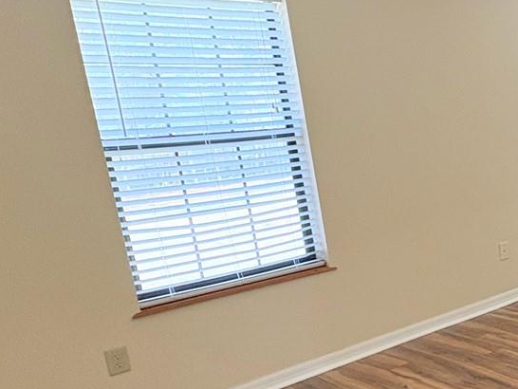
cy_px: 232
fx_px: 614
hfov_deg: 37.4
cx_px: 585
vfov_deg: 35.1
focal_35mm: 41
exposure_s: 1/60
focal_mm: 2.22
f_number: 2.2
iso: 250
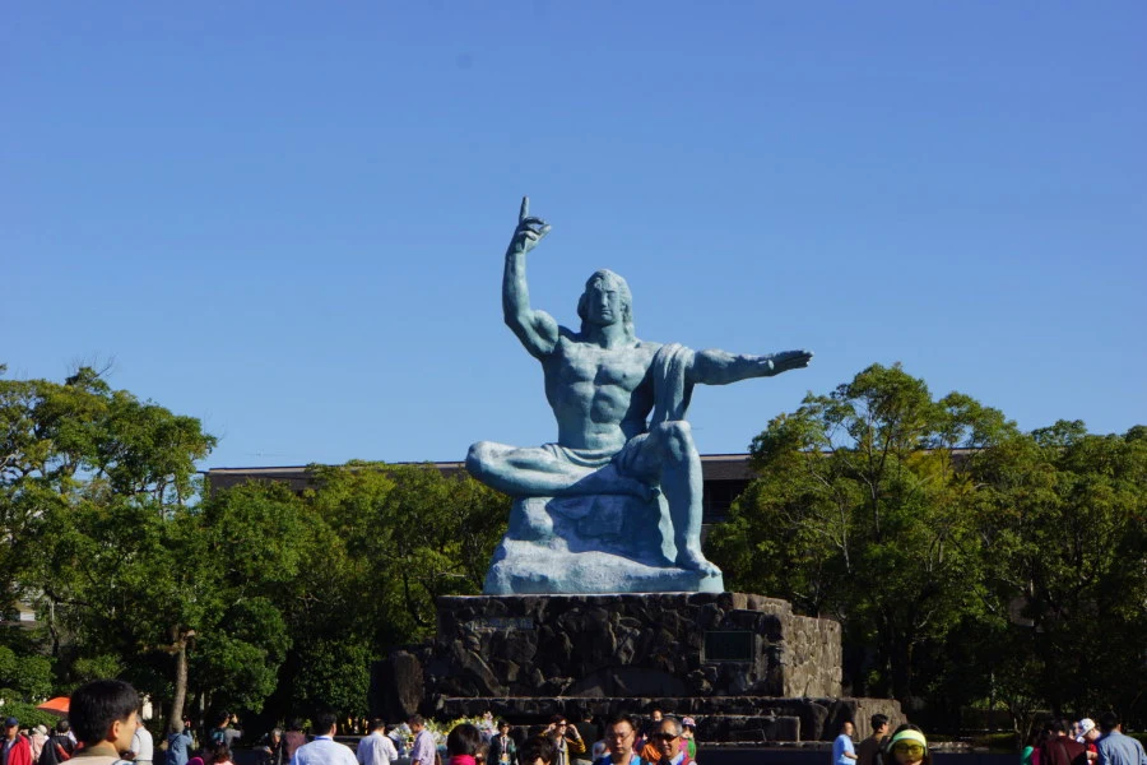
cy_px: 382
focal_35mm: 97
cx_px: 574
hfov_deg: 21.0
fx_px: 3090
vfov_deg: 14.1
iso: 100
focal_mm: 65
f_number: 11
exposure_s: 1/125
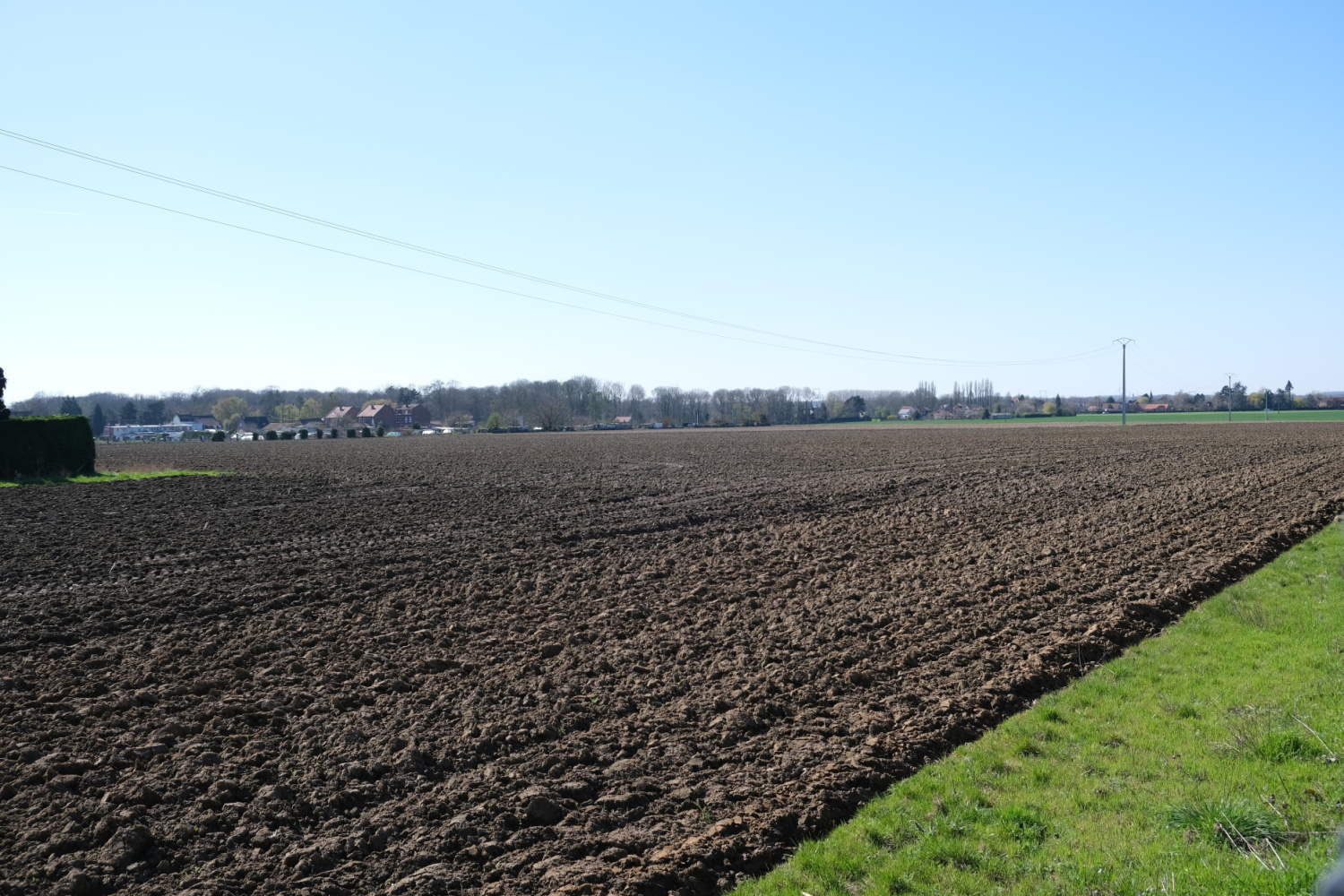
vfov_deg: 36.9
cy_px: 448
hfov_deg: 53.1
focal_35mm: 36
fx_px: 1344
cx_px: 672
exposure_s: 1/500
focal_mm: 24.3
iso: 160
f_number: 5
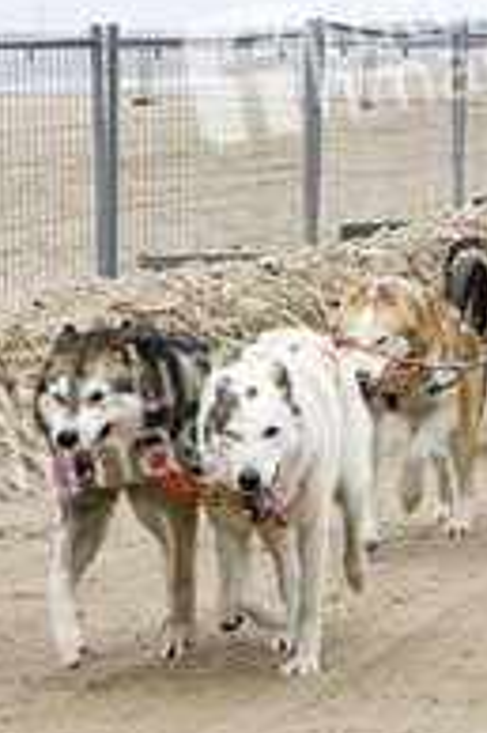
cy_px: 246
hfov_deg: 5.5
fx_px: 5021
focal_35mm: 247
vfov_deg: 8.3
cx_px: 487
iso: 1250
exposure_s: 1/250
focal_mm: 120
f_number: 13
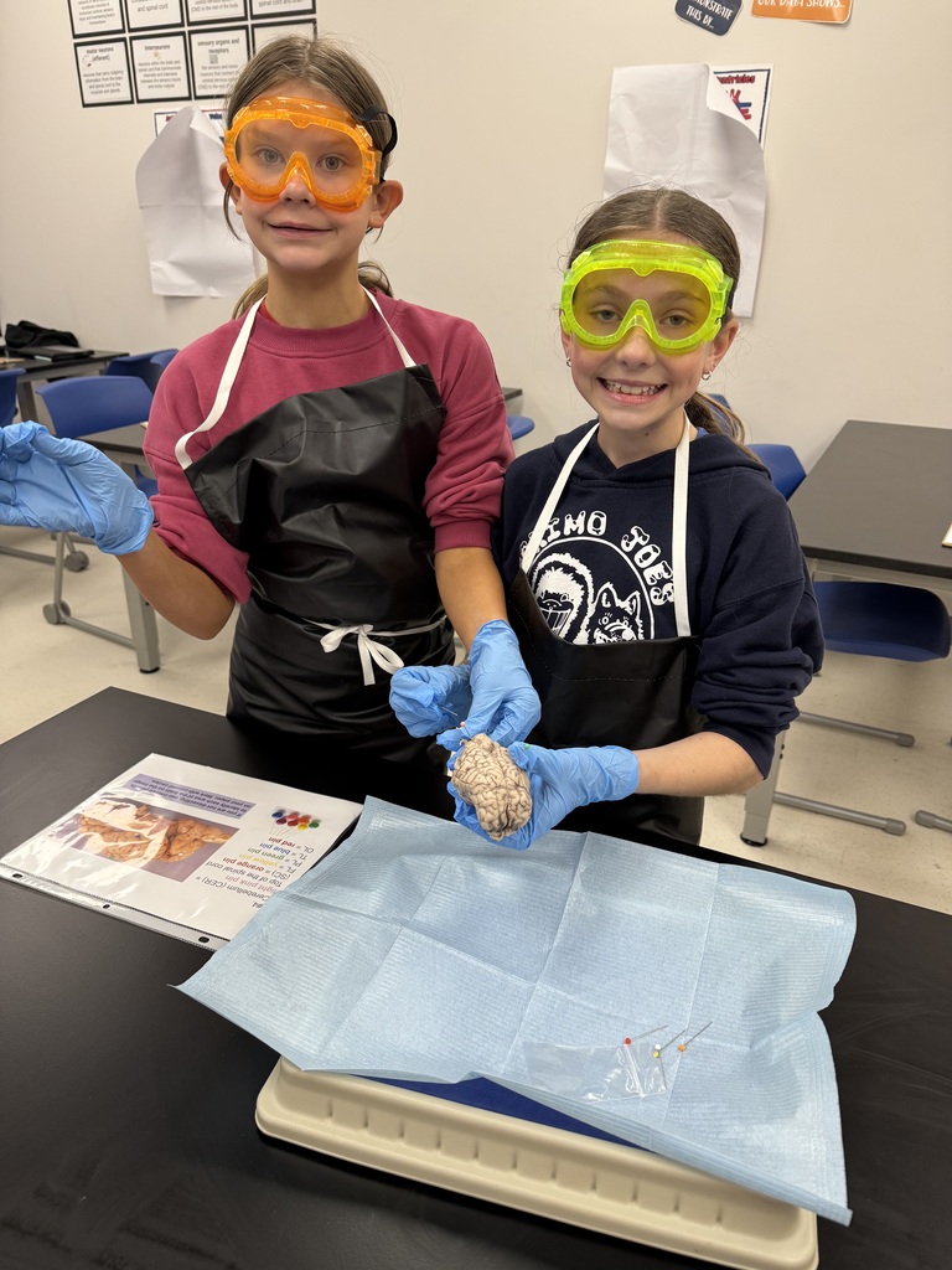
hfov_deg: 56.8
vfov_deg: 71.6
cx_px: 476
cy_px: 635
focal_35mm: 24
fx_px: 880
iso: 160
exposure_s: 1/60
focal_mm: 6.76
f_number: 1.78
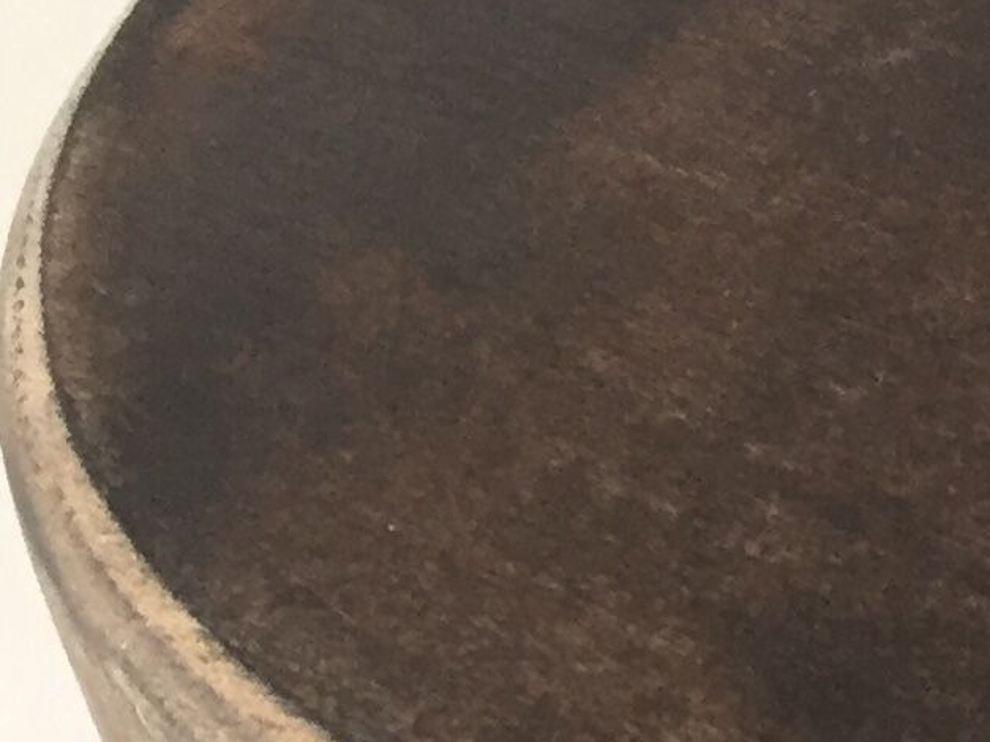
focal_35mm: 151
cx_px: 2070
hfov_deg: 11.6
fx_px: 4318
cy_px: 350
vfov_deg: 9.8
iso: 160
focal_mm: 4.15
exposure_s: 1/33
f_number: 2.2
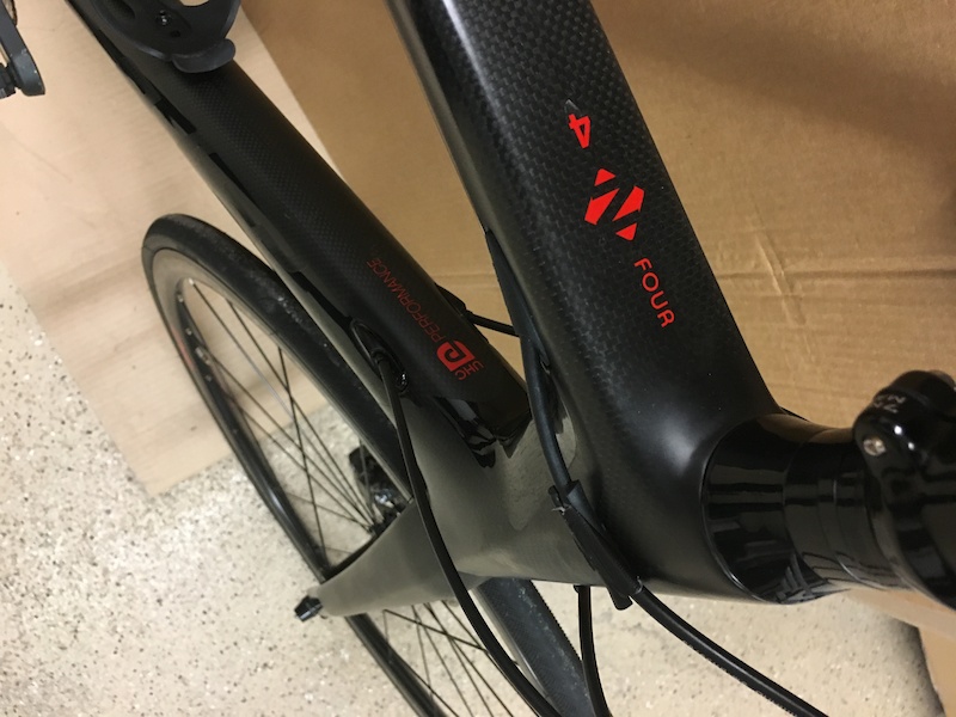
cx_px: 478
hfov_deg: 61.7
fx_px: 801
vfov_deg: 48.2
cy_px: 358
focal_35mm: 29
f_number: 2.2
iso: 160
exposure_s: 1/30
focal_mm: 4.15
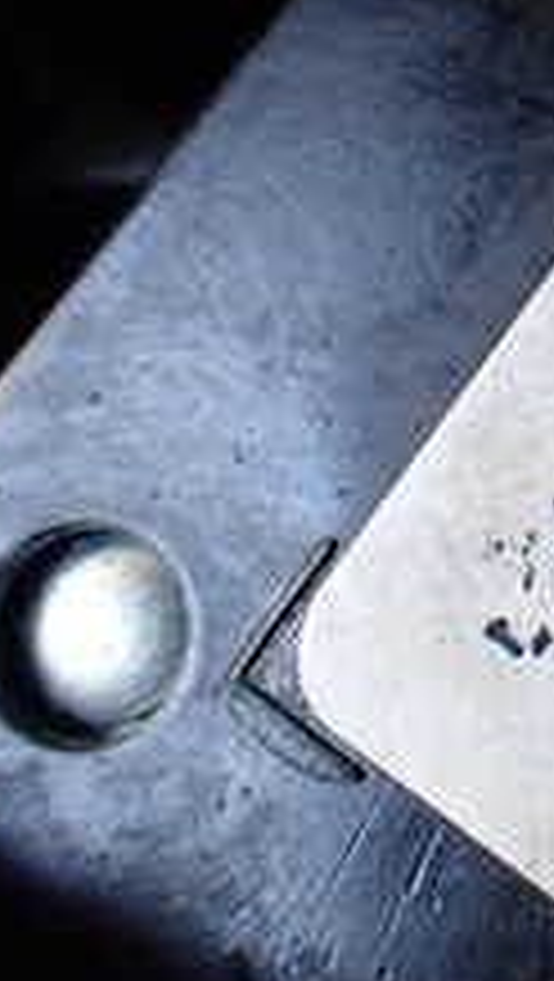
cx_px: 1221
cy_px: 180
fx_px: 2345
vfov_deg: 23.3
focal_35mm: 90
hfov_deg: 11.6
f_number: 2.3
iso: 200
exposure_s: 1/125
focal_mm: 5.4
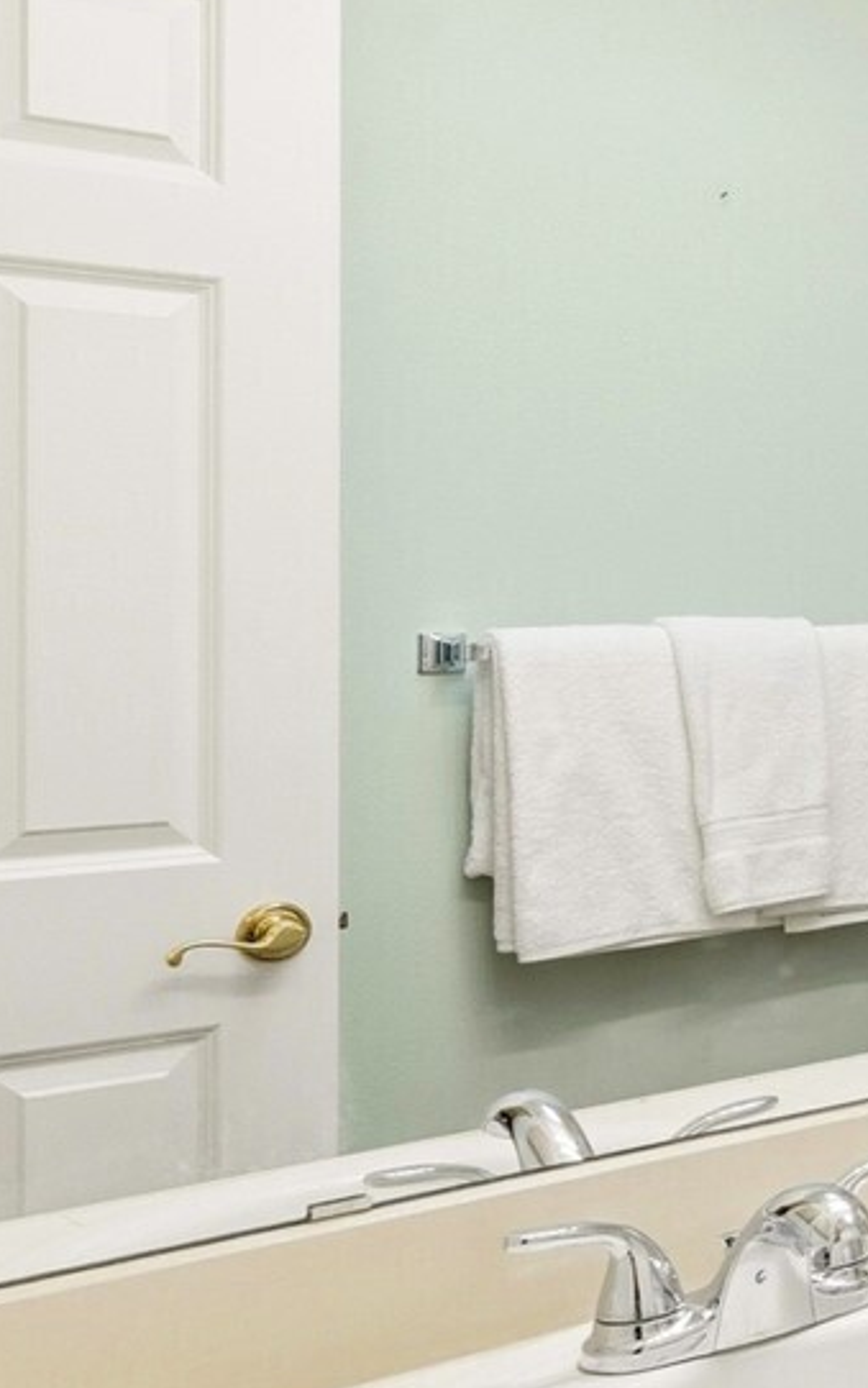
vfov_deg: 38.4
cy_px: 604
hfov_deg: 16.8
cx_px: 1828
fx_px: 1990
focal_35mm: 53
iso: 400
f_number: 9
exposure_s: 1/400
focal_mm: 16.5
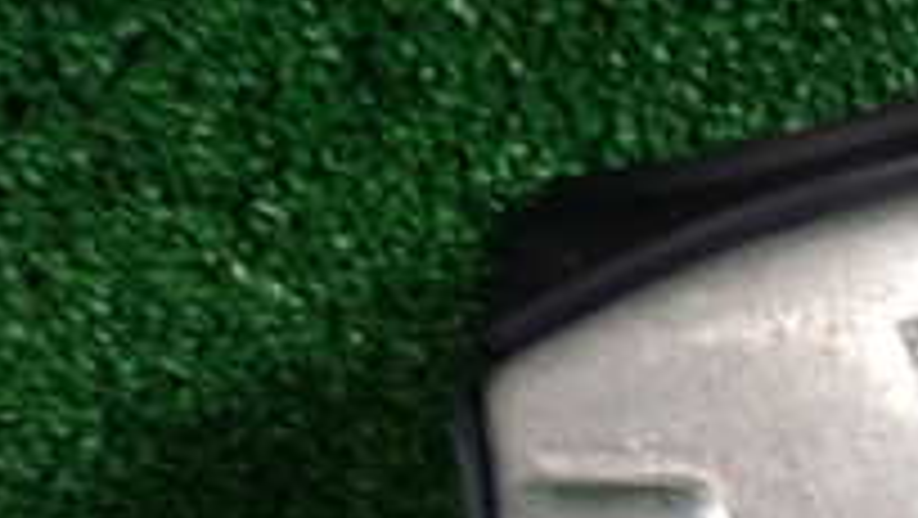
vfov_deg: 14.3
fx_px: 1948
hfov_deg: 23.2
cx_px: 1228
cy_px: 721
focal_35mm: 80
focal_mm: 4.5
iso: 125
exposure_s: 1/60
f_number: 2
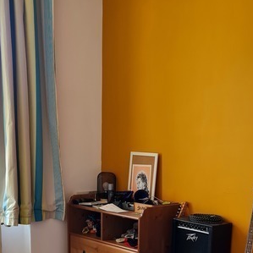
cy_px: 240
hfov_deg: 29.0
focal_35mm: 59
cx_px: 149
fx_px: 488
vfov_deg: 27.7
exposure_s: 1/50
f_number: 1.8
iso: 160
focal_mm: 5.4
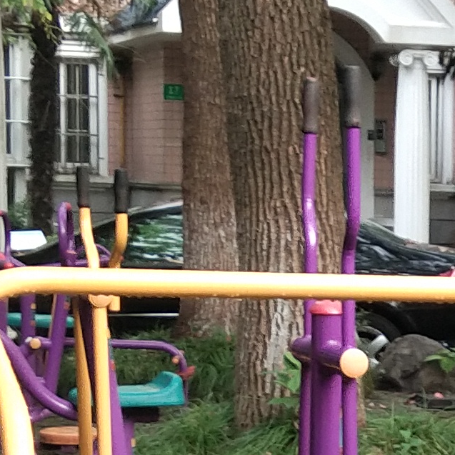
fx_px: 2662
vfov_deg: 9.6
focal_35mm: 179
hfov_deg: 9.6
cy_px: 540
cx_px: 552
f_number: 2.2
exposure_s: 1/50
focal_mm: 3.69
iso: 125
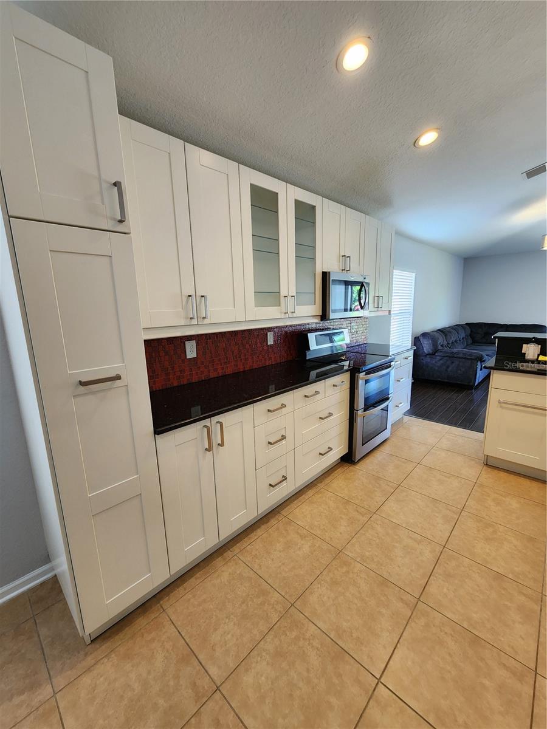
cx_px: 274
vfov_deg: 106.2
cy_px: 364
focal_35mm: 13
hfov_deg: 89.9
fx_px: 274
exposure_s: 1/60
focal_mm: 2.2
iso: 200
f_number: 2.2
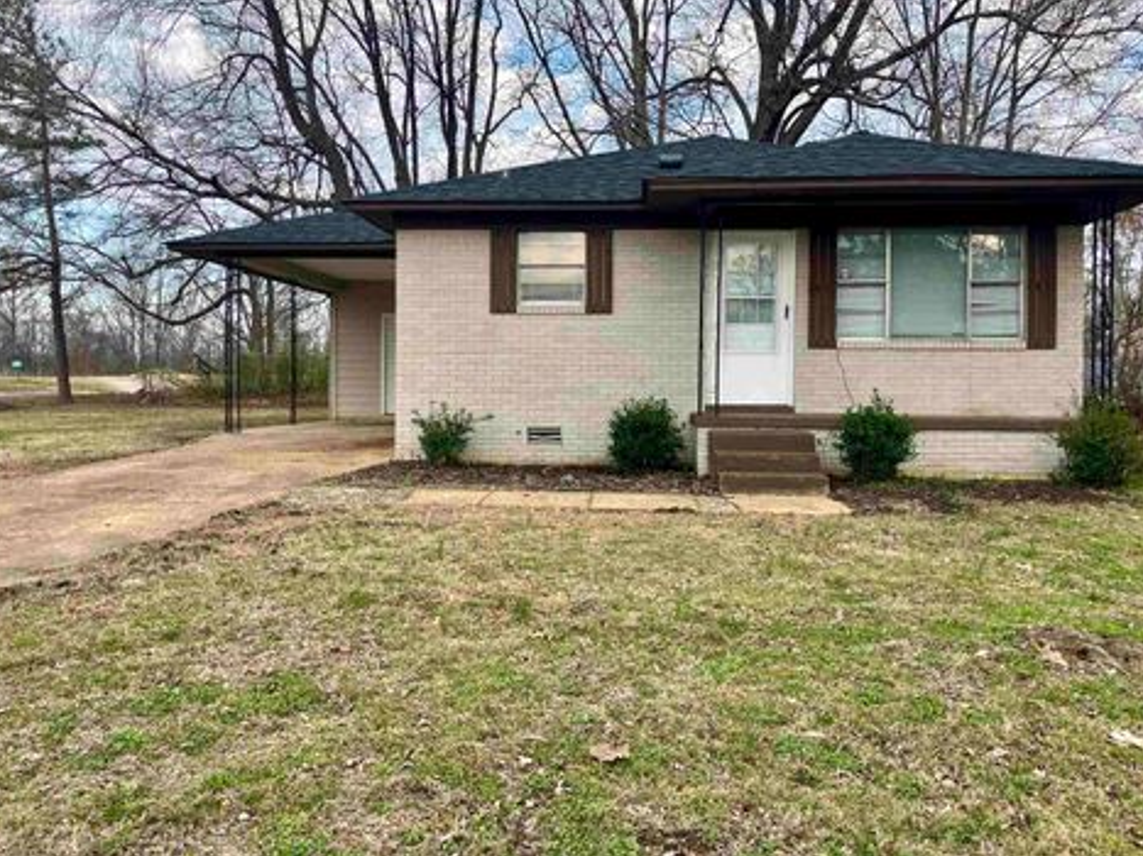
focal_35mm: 30
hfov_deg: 60.0
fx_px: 990
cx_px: 585
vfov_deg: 46.7
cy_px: 400
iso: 32
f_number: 1.8
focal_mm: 3.99
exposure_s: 1/445
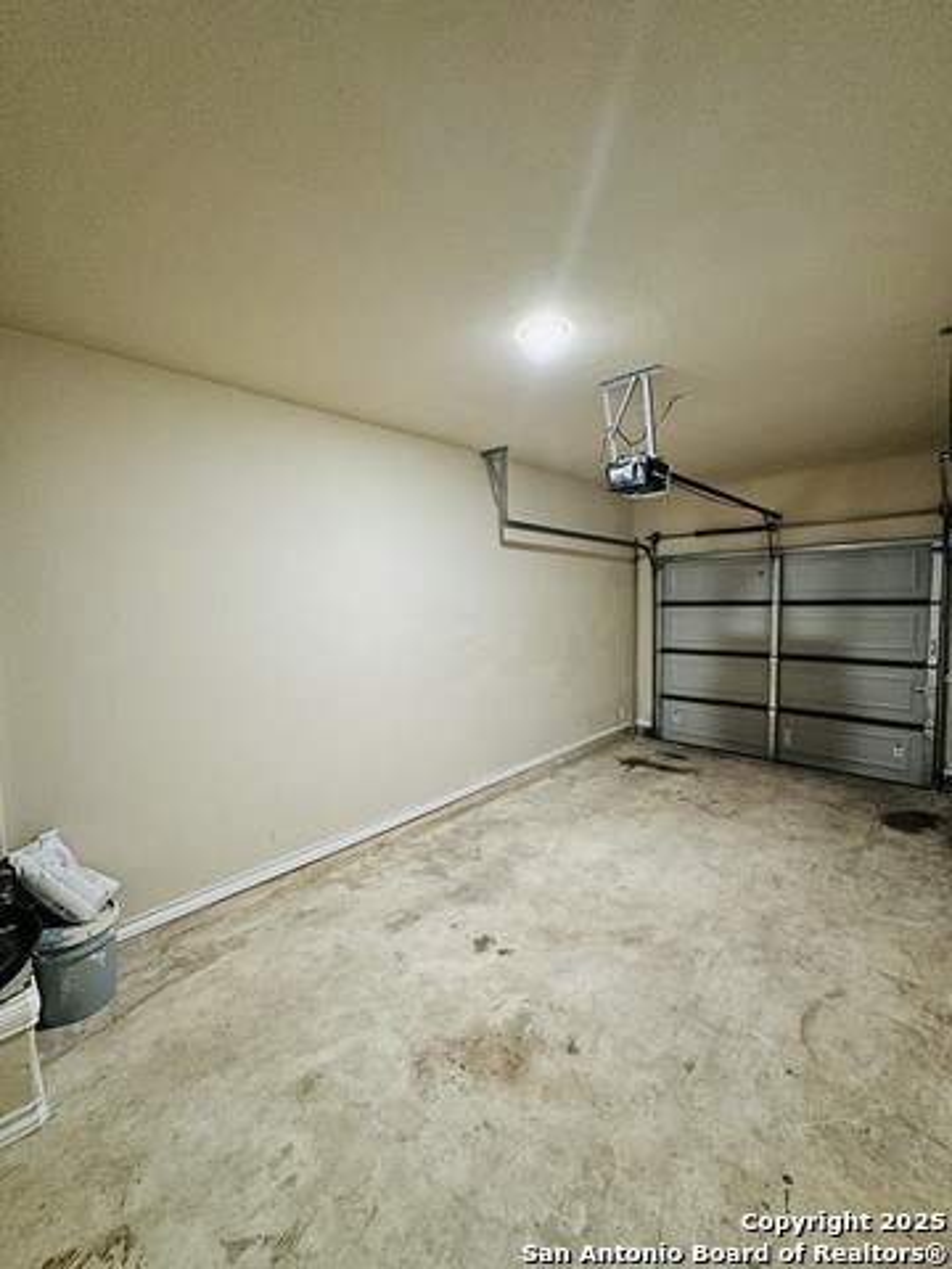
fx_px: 513
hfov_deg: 85.7
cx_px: 476
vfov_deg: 102.1
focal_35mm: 14
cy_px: 634
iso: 1250
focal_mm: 2.22
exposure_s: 1/60
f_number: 2.2
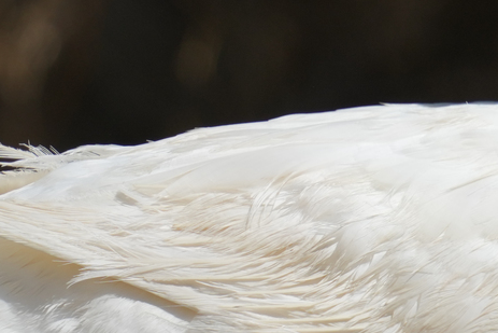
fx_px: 38743
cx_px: 545
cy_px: 205
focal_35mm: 2800
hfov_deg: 0.7
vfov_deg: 0.5
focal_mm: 600
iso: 320
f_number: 5.6
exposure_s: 1/2000
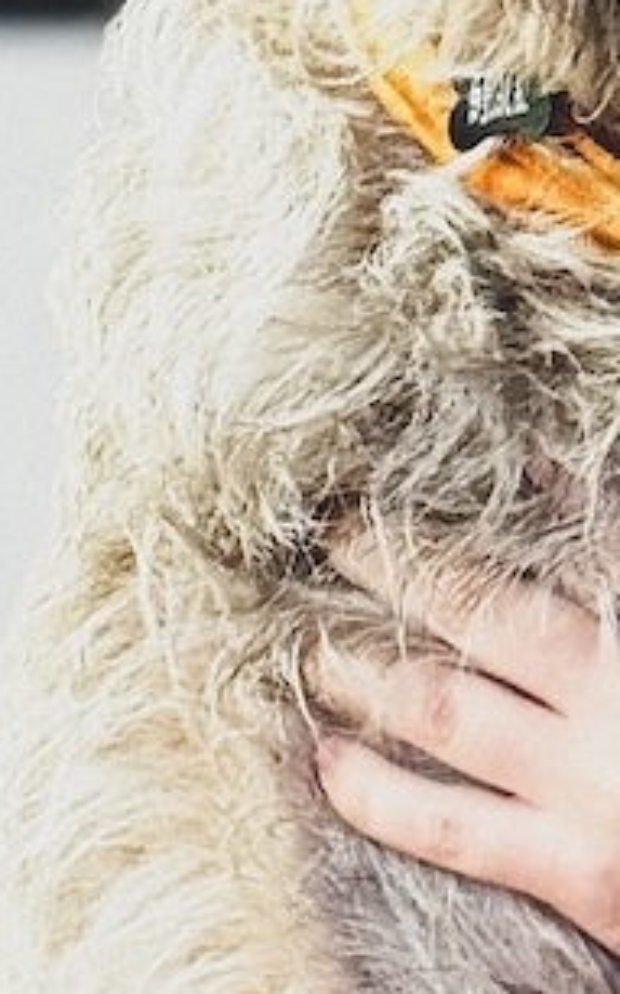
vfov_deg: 7.9
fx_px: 7198
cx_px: 1139
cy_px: 715
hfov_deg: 4.9
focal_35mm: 266
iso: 400
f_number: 1.8
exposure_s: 1/40
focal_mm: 6.86
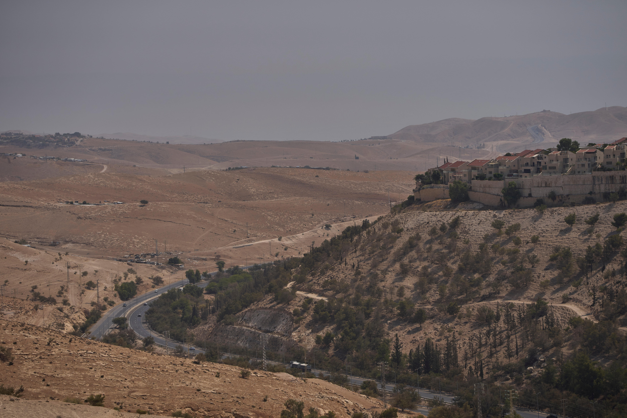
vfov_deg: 12.9
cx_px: 314
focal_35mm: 106
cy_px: 209
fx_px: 1846
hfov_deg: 19.3
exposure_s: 1/8000
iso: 200
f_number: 3.5
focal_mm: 106
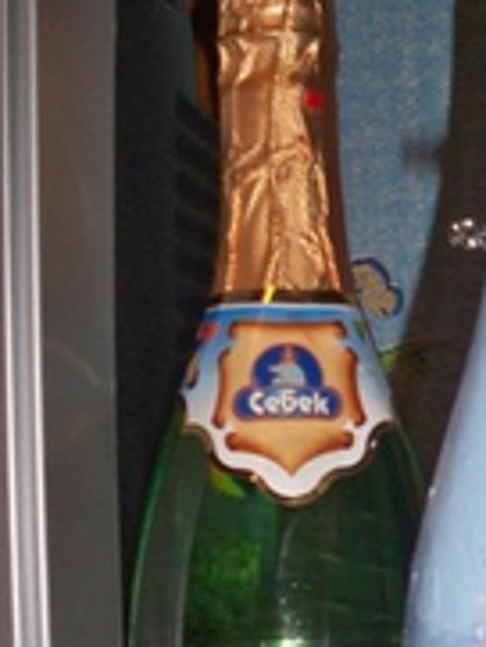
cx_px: 532
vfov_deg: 22.0
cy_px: 579
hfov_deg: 16.5
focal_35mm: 87
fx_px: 1627
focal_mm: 6.3
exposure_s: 1/60
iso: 200
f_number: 3.1
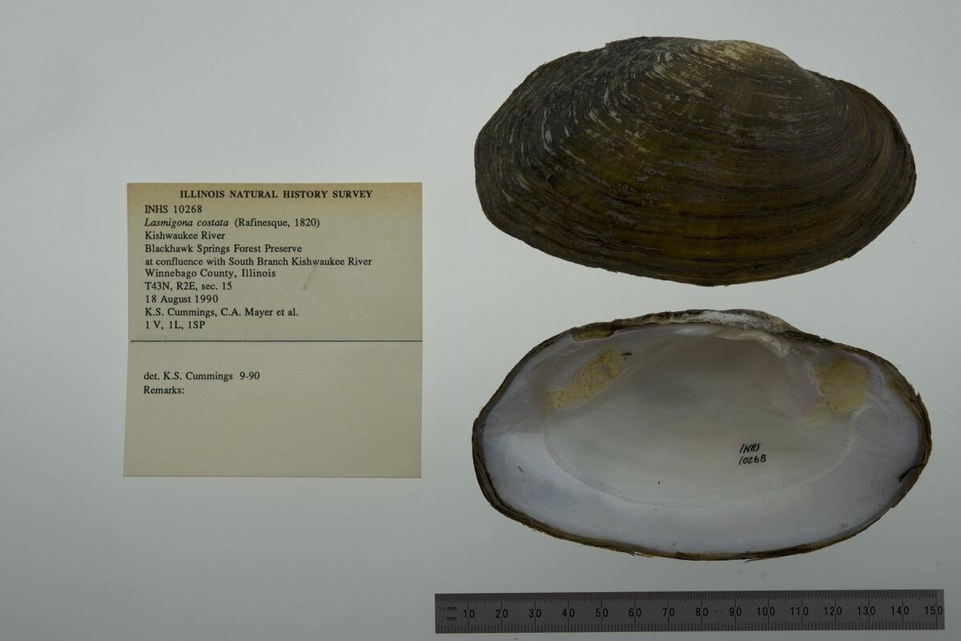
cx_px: 480
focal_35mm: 60
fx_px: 1602
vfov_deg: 22.6
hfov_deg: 33.4
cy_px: 320
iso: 100
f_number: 10
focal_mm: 60
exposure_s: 1/125
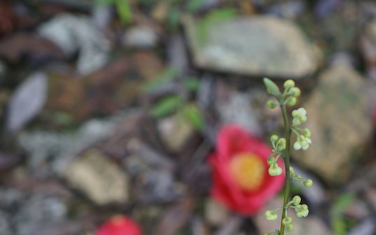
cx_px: 274
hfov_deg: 28.7
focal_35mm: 71
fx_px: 725
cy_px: 172
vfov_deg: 18.3
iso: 200
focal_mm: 31
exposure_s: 1/80
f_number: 5
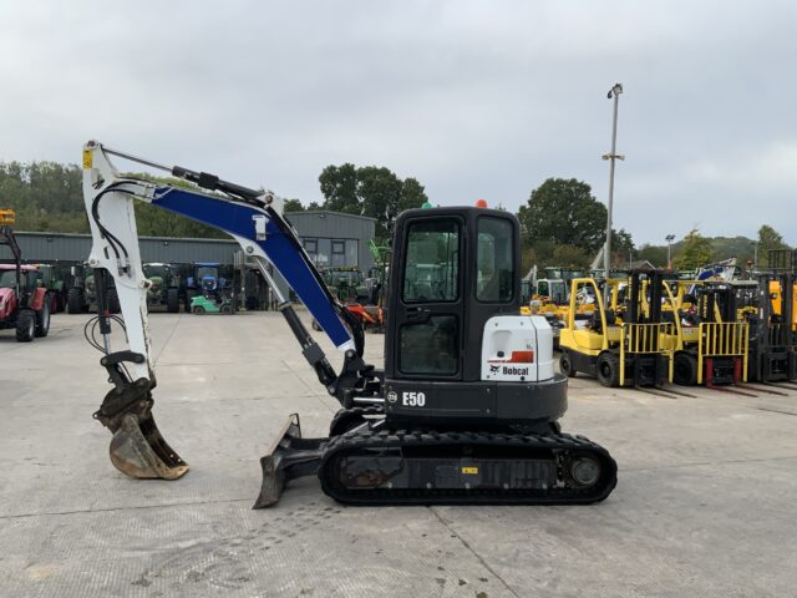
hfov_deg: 61.7
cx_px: 398
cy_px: 299
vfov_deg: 48.2
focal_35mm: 29
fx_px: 668
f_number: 1.8
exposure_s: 1/1055
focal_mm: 3
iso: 16
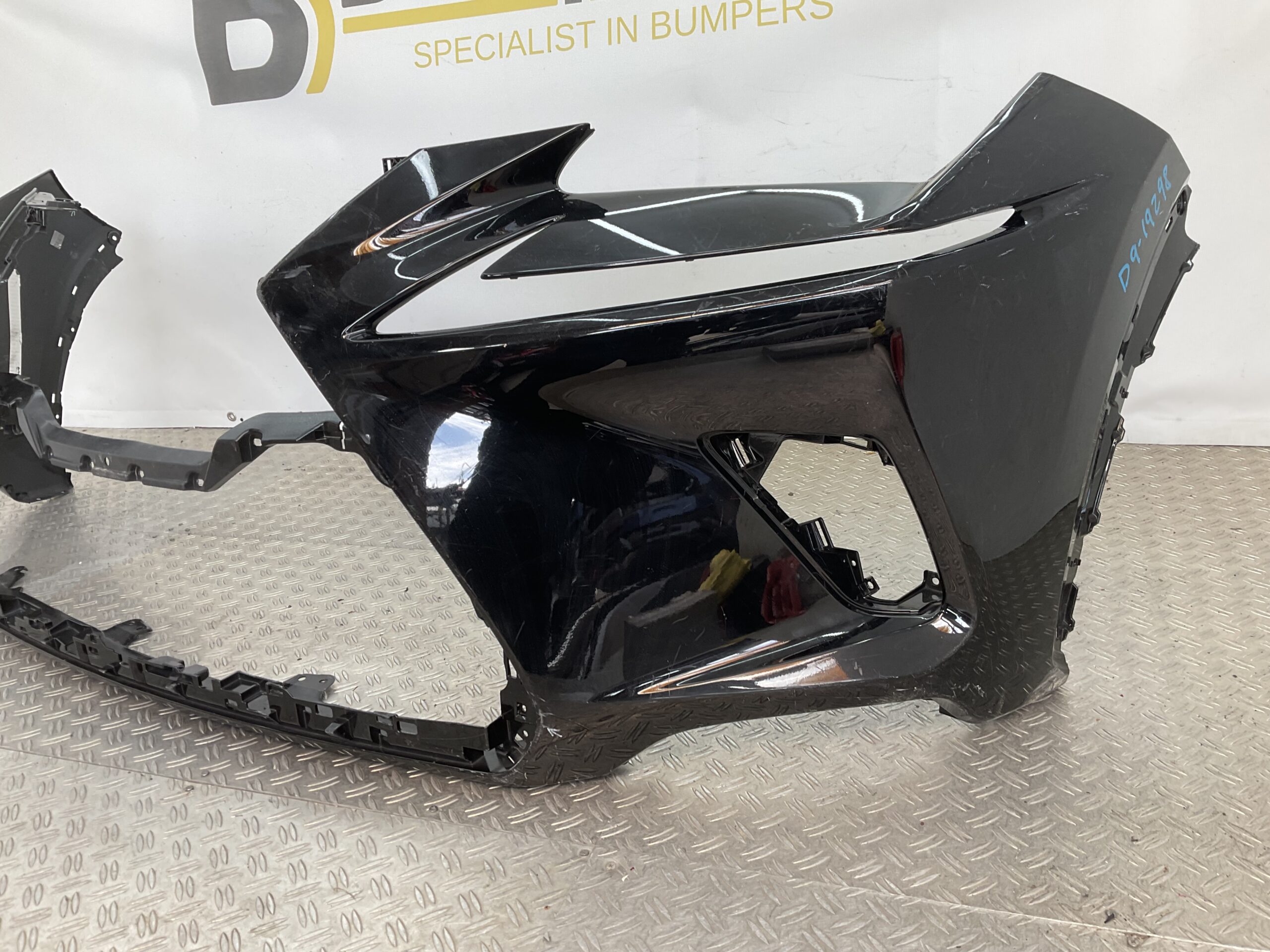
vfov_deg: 48.2
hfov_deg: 61.7
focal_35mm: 29
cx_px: 635
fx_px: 1064
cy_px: 476
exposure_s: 1/100
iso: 20
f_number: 1.8
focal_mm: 3
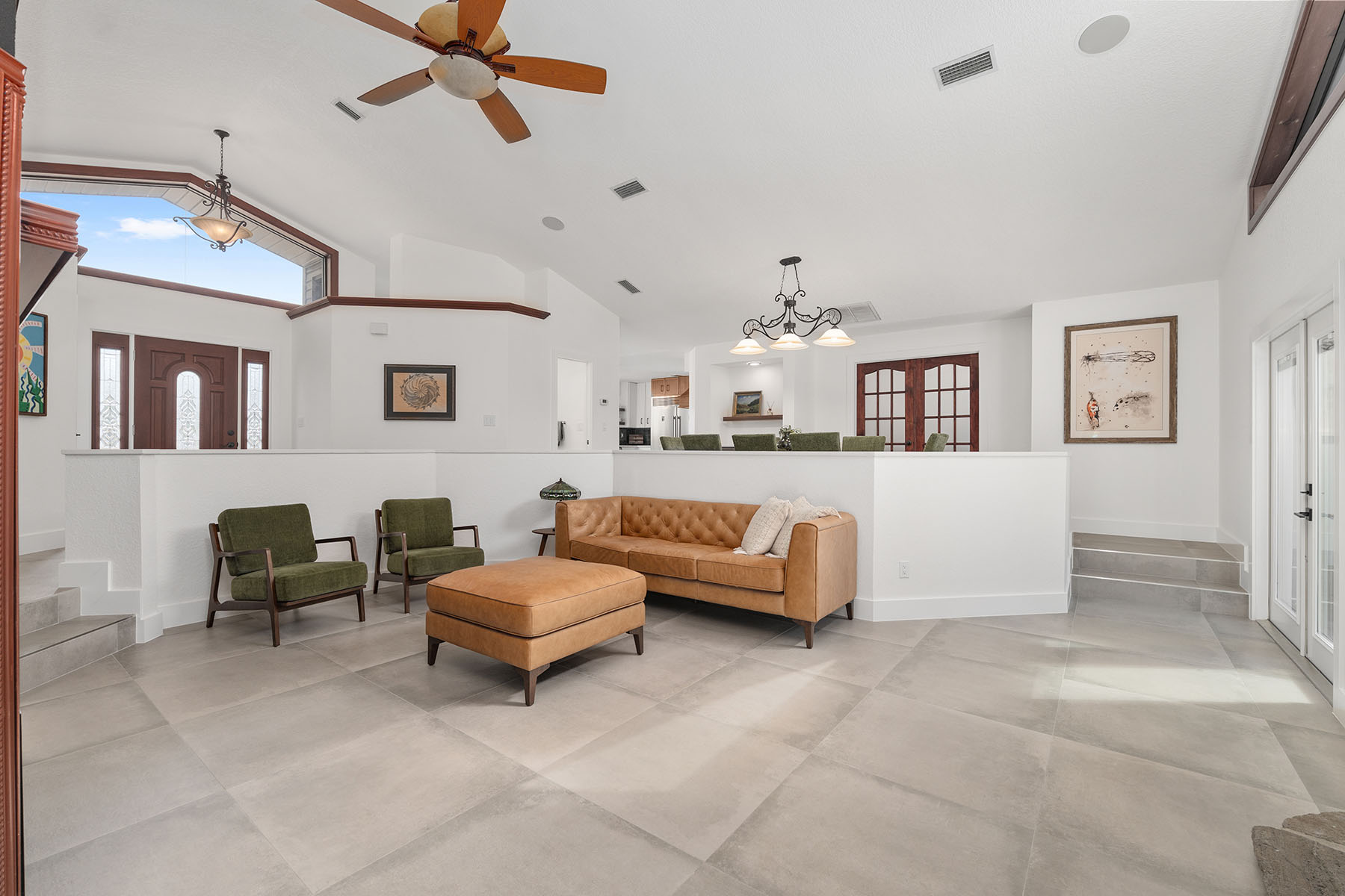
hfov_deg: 100.4
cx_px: 672
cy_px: 448
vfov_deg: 77.3
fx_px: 560
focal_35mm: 15
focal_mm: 15
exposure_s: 1/8
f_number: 7.1
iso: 320
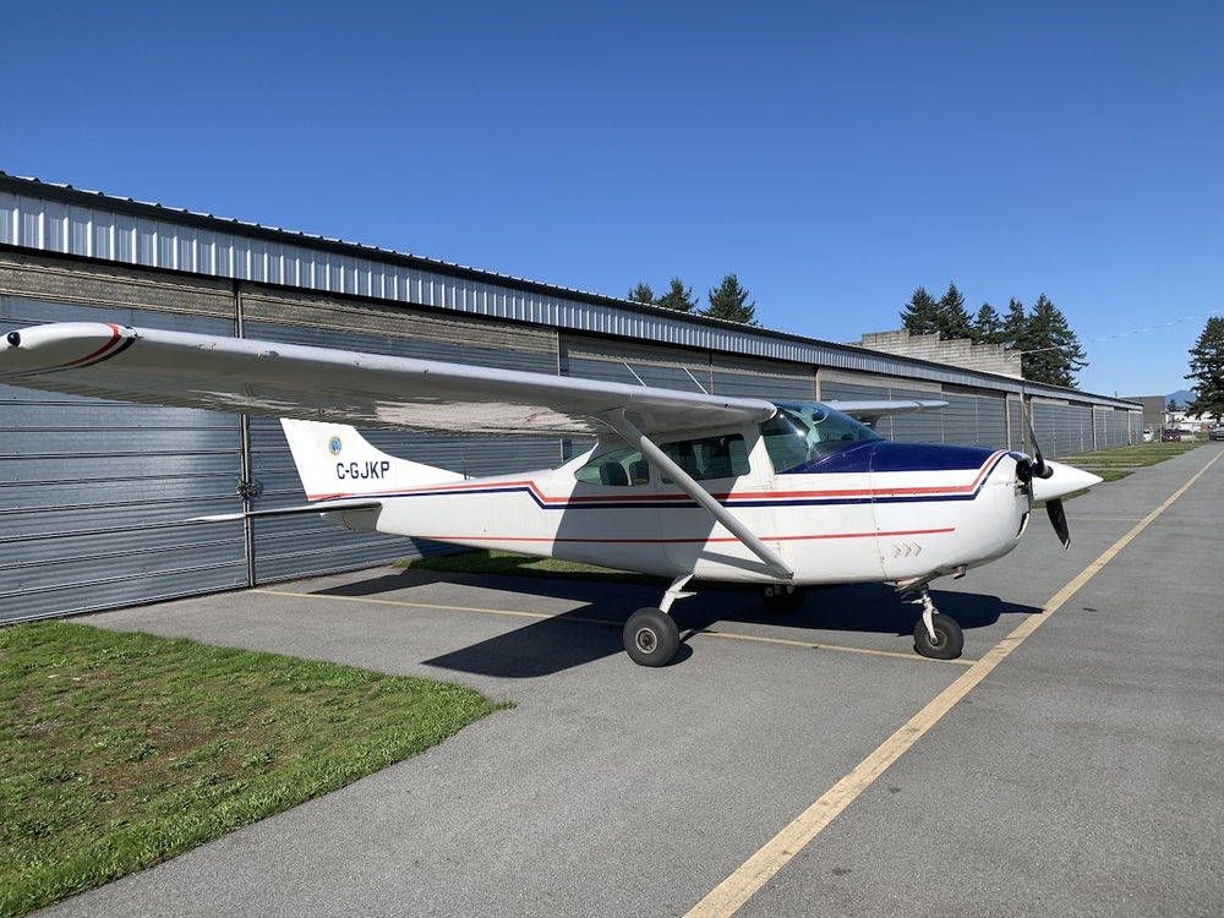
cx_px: 612
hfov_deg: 67.3
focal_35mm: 26
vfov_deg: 53.1
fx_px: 919
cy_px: 459
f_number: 1.8
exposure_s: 1/3185
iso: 25
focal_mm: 4.25
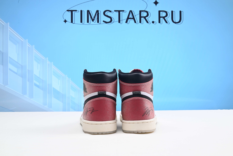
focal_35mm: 39
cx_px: 116
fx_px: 253
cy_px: 78
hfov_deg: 49.5
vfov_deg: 34.2
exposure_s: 1/2
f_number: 16
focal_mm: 39
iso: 100
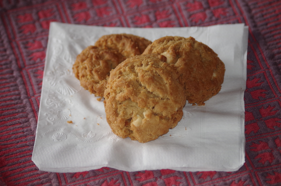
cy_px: 93
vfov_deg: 7.6
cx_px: 140
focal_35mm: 180
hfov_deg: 11.4
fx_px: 1402
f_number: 4.5
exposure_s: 1/80
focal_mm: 120
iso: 400
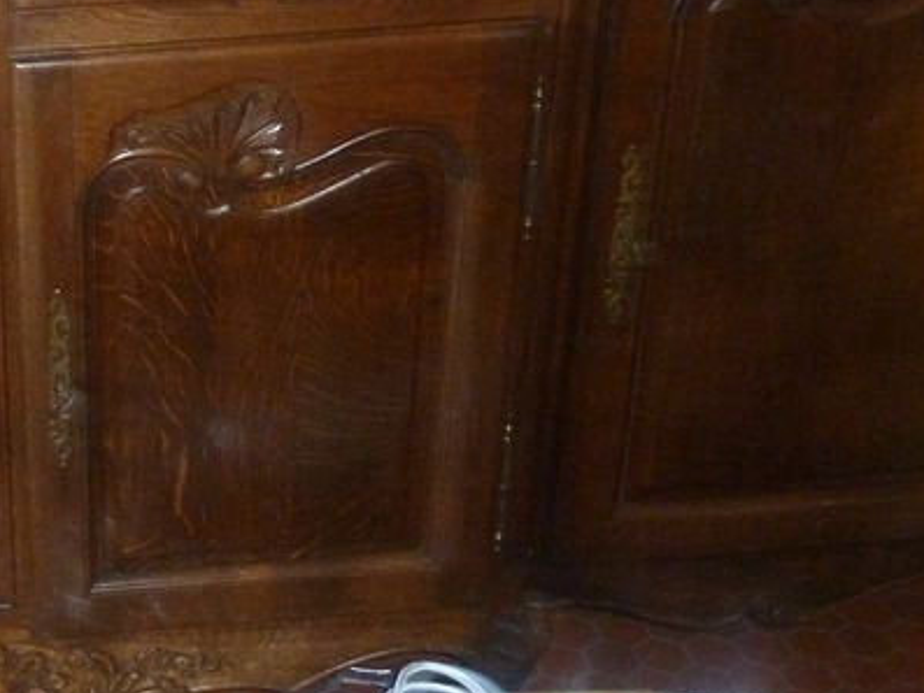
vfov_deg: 23.1
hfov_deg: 28.2
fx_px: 1682
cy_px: 184
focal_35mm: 63
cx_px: -67
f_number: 3.3
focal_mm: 4.1
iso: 400
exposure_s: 1/30
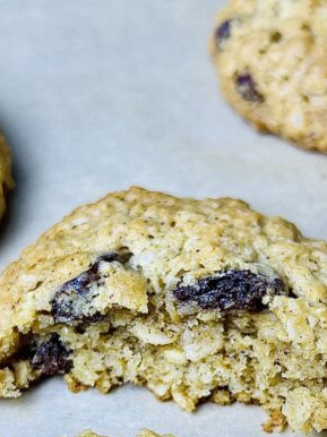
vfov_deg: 27.8
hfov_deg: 21.3
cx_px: 153
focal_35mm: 69
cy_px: 327
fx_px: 870
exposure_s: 1/296
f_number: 1.5
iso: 50
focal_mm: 5.7
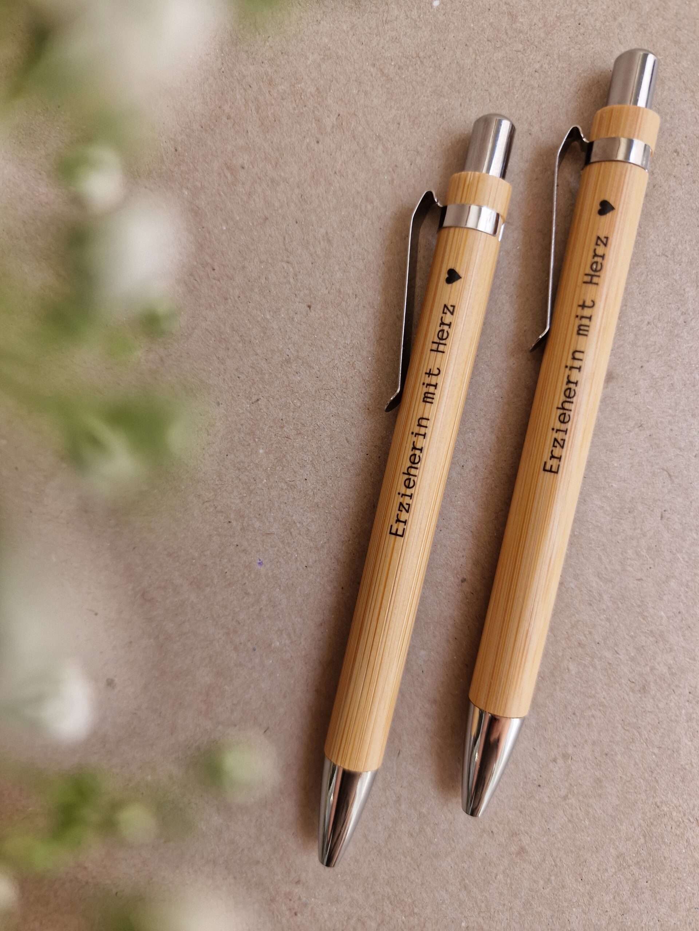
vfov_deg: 73.9
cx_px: 350
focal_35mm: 23
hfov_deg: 58.9
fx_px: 619
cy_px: 466
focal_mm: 6.4
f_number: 1.8
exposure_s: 1/180
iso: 50
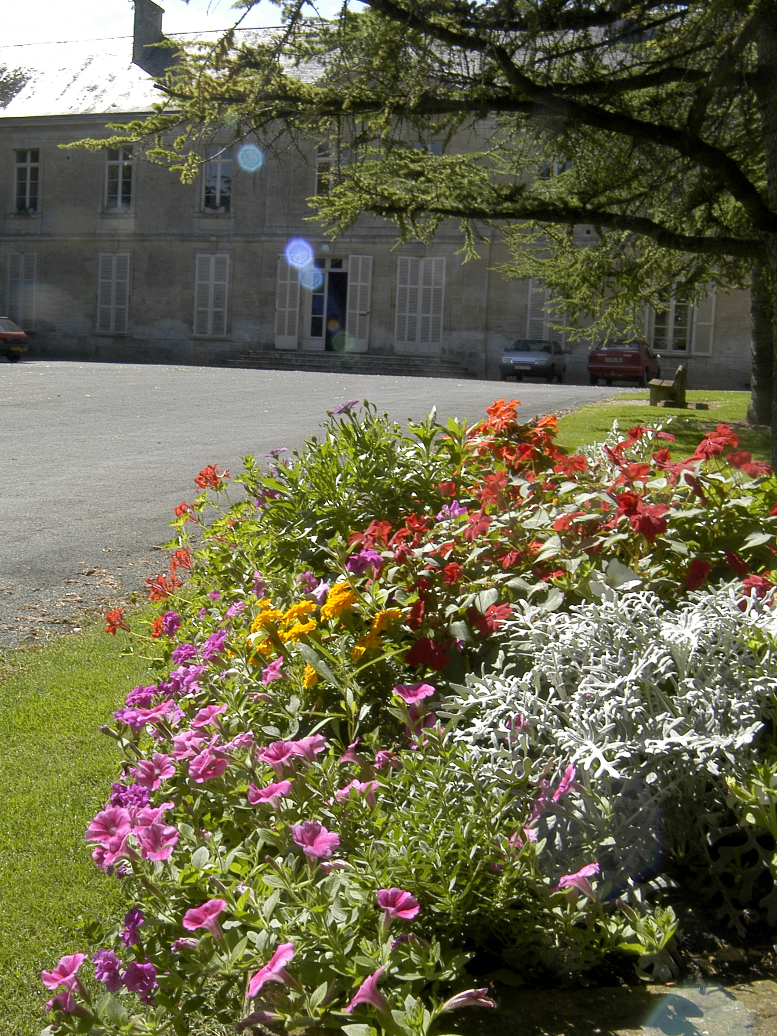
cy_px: 472
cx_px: 417
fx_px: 1156
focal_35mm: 39
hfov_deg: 37.1
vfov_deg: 48.2
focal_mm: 21
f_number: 25
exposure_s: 1/40
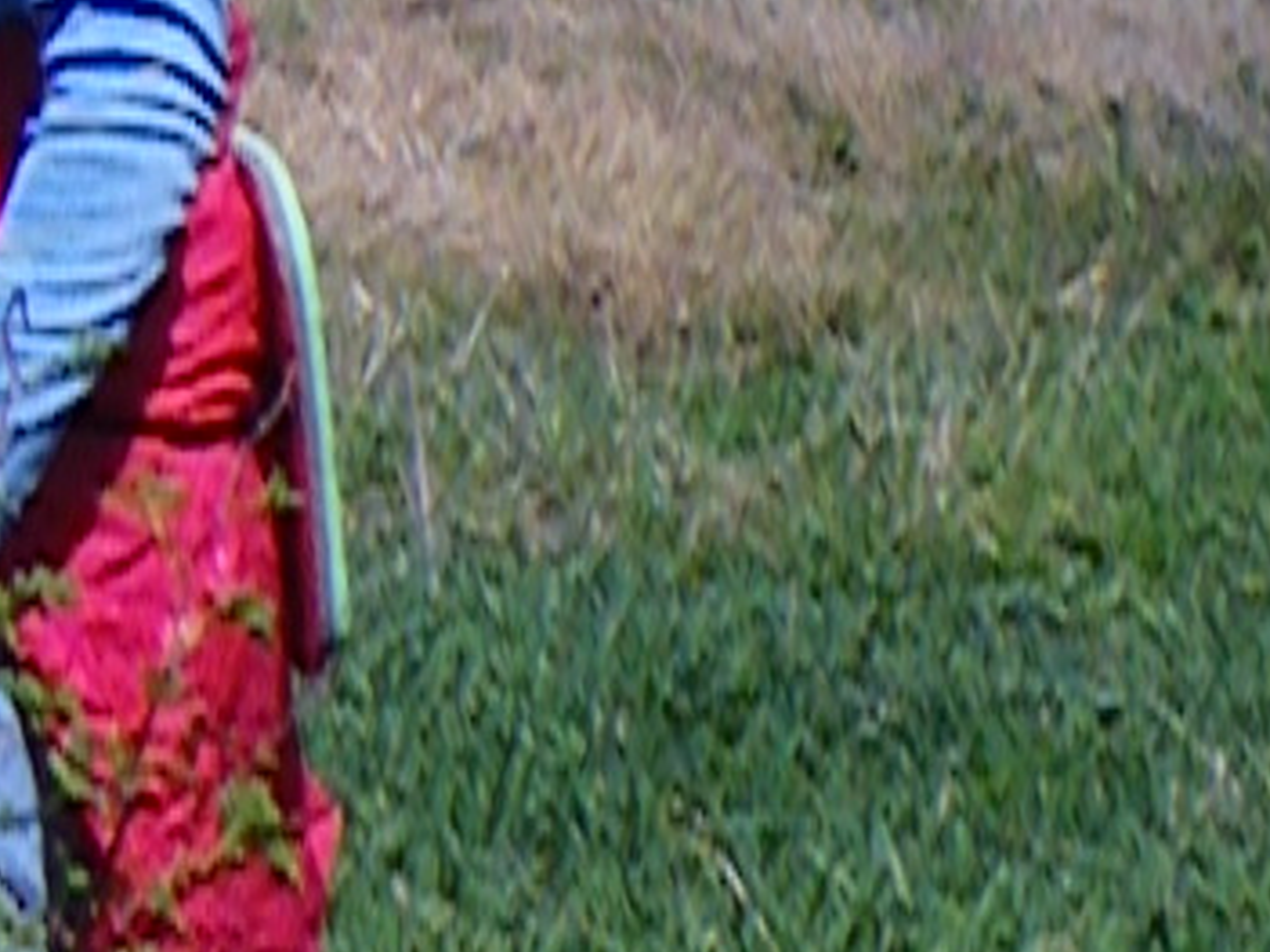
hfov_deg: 7.9
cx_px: -2829
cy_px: 33
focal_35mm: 207
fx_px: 7592
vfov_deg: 7.1
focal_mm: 5
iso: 50
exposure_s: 1/400
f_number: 4.2
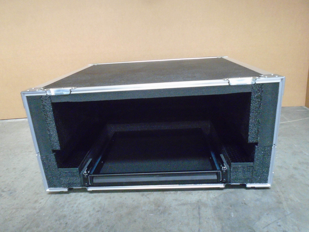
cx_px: 154
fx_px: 232
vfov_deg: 53.1
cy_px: 116
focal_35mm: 26
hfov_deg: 67.3
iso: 800
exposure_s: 1/20
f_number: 3.2
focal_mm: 4.6
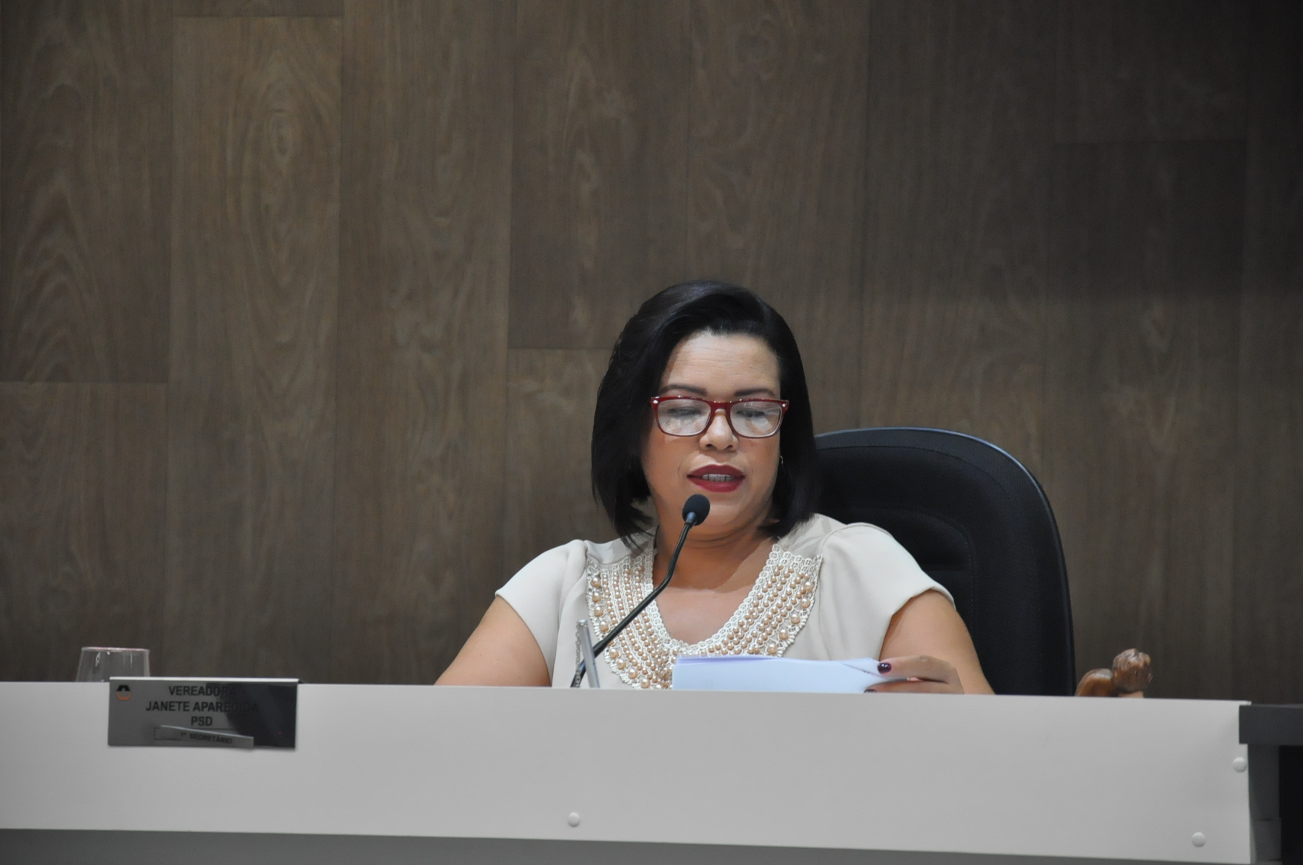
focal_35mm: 158
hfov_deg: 13.1
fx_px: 5694
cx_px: 652
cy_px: 432
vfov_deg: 8.7
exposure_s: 1/125
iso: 2000
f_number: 5.6
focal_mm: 105
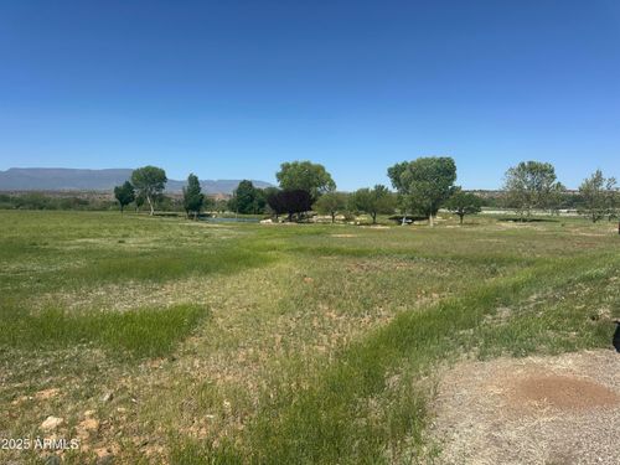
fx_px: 430
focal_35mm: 24
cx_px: 310
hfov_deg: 71.6
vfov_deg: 56.8
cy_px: 232
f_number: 1.78
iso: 80
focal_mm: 6.86
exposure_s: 1/5525
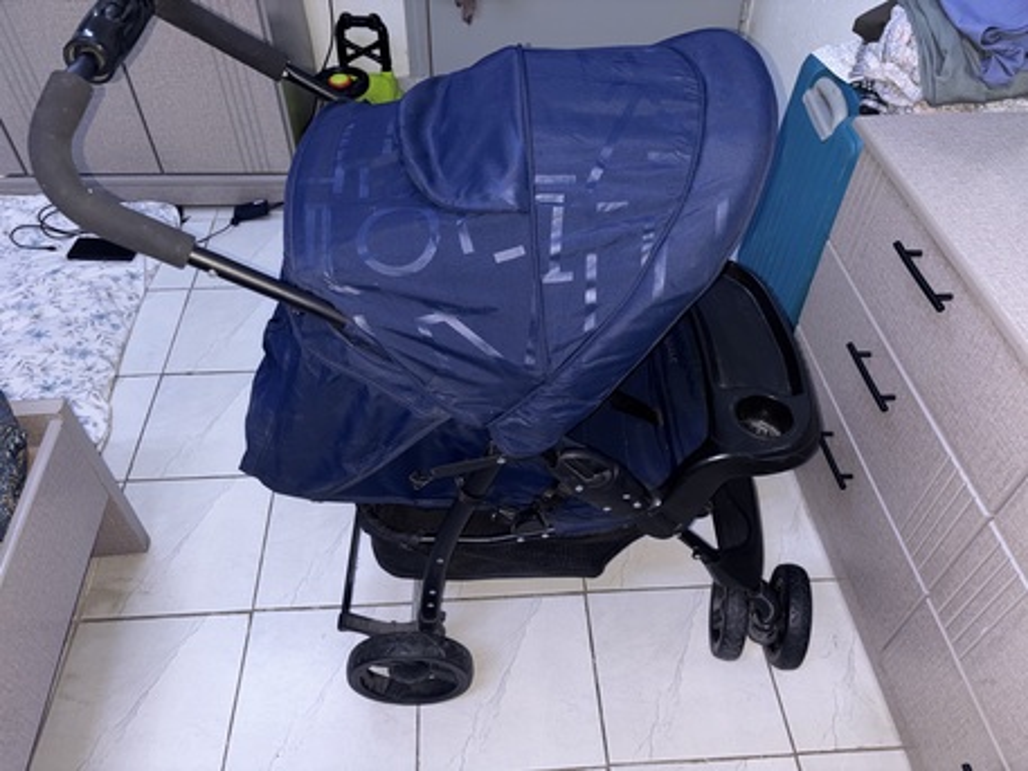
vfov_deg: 53.1
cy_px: 386
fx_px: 772
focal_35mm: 26
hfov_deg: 67.3
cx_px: 514
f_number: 1.6
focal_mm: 5.96
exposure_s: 1/12
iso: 80
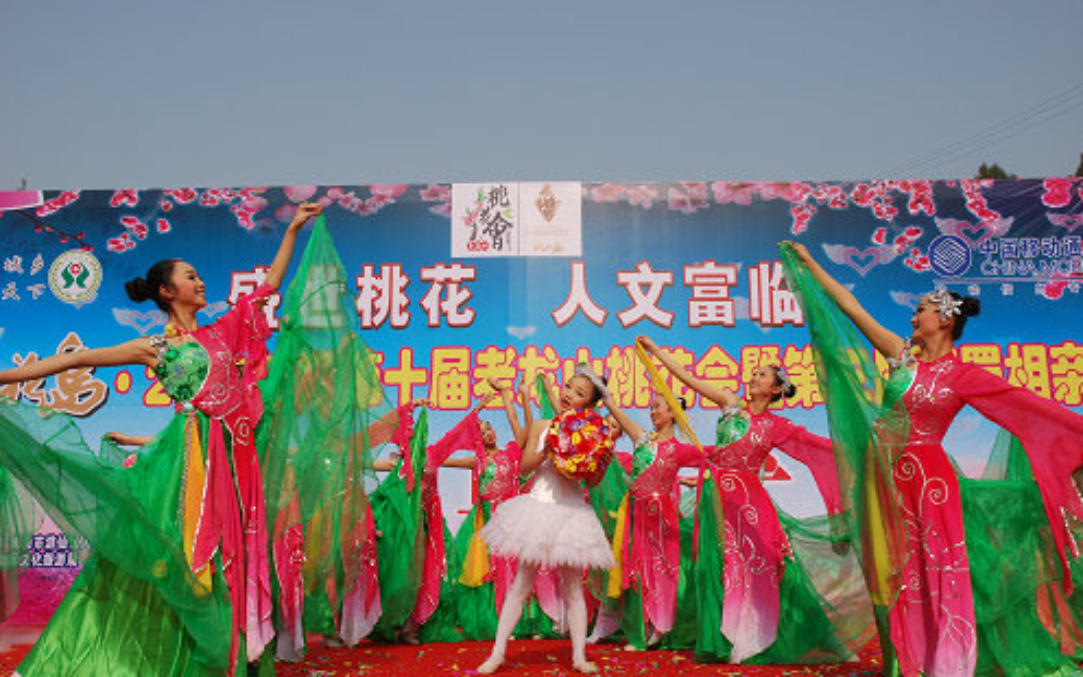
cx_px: 544
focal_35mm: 37
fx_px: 1092
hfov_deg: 52.7
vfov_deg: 34.4
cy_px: 360
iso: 200
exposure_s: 1/500
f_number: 8
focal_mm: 24
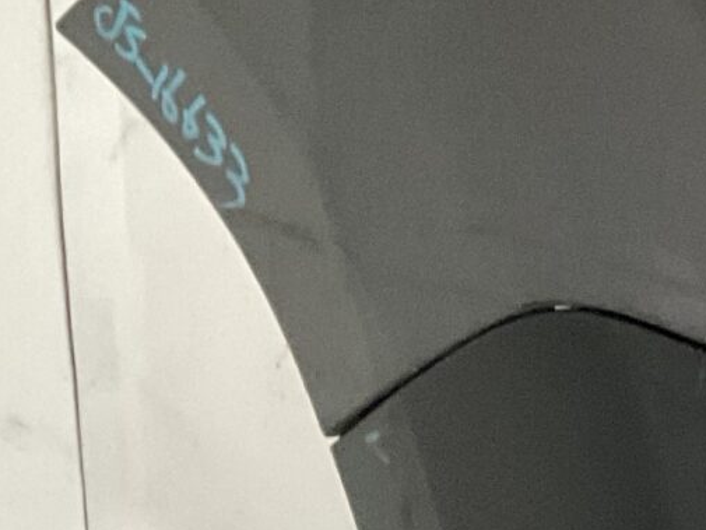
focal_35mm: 147
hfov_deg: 11.0
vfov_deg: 10.0
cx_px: 1766
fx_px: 2999
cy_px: 603
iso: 160
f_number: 1.8
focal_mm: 3
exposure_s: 1/50
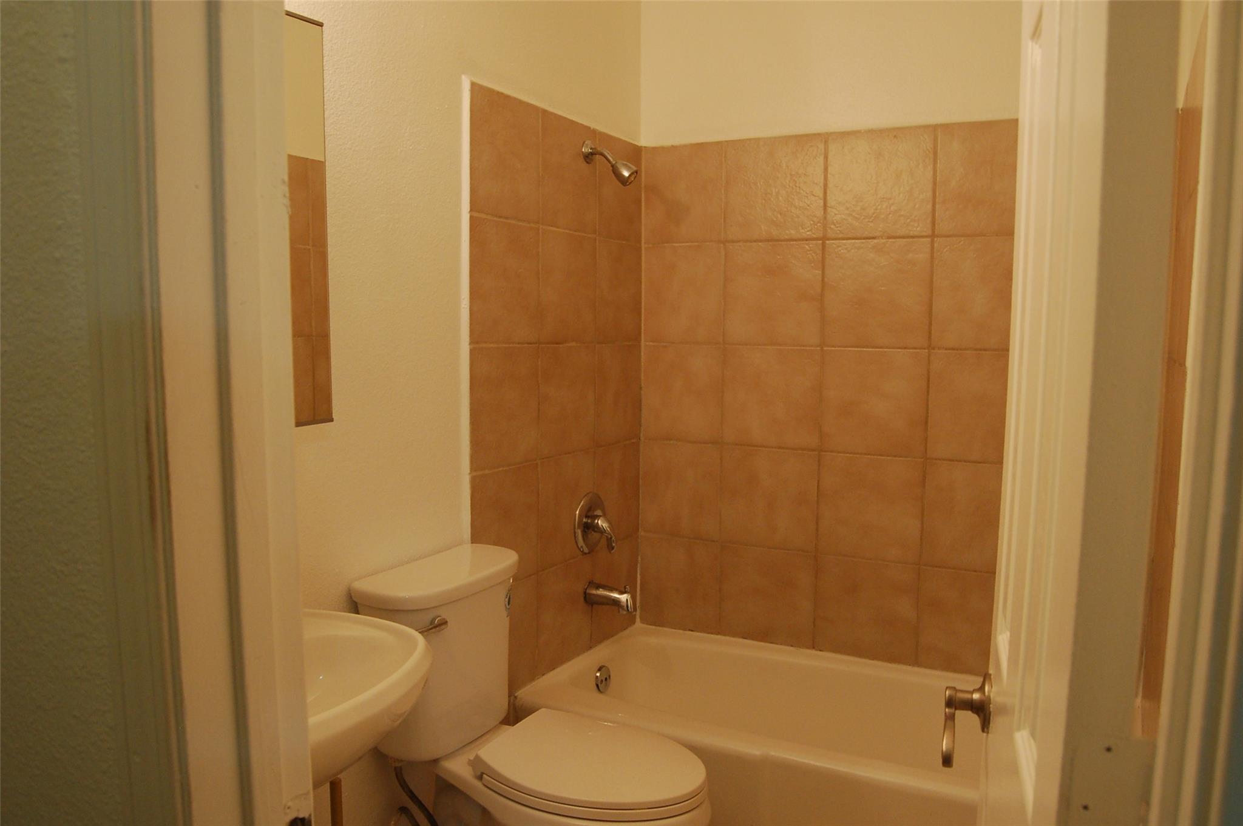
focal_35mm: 27
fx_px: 931
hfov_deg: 67.4
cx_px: 622
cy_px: 413
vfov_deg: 47.8
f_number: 7.1
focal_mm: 18
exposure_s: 1/25
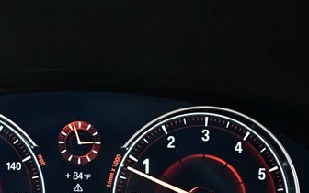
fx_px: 589
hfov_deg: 28.5
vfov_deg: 18.3
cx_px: 46
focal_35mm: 70
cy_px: 173
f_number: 3.5
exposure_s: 1/60
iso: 7200
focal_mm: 18
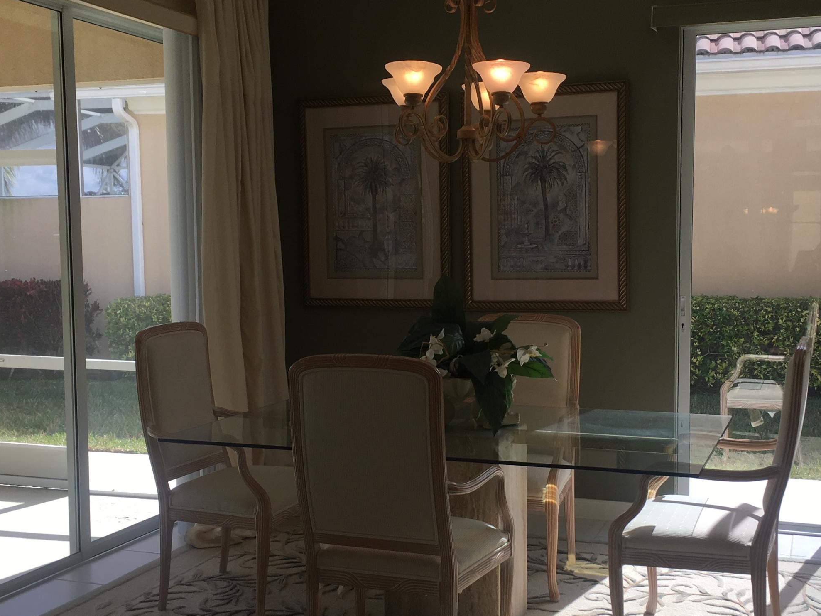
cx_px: 461
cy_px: 325
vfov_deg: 32.9
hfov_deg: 42.9
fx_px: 1044
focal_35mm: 44
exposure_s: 1/354
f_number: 2.2
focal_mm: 4.15
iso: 25
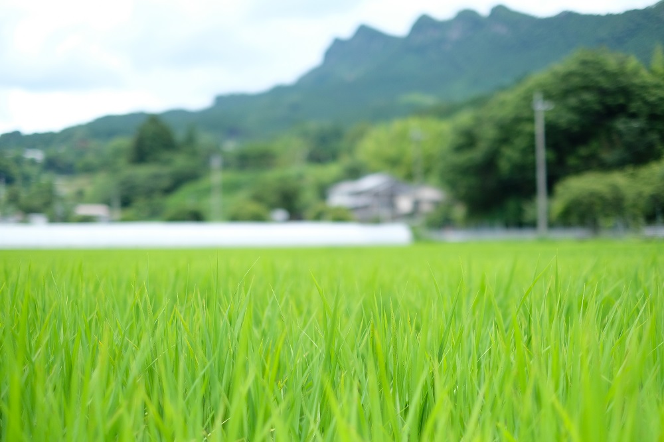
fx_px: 977
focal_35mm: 53
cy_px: 221
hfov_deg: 37.5
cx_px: 332
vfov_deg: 25.5
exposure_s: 1/8000
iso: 800
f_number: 1.6
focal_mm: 35
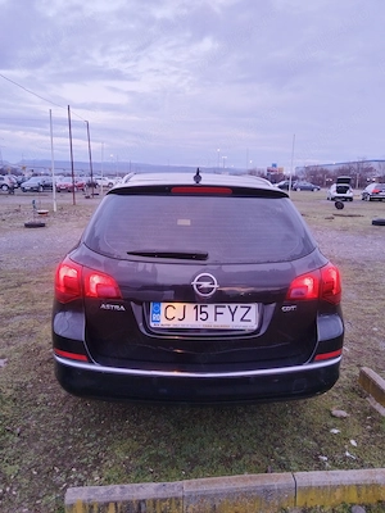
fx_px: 386
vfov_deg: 67.3
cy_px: 256
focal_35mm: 26
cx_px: 192
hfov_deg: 53.1
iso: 2217
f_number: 1.9
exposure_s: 1/100
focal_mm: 4.95
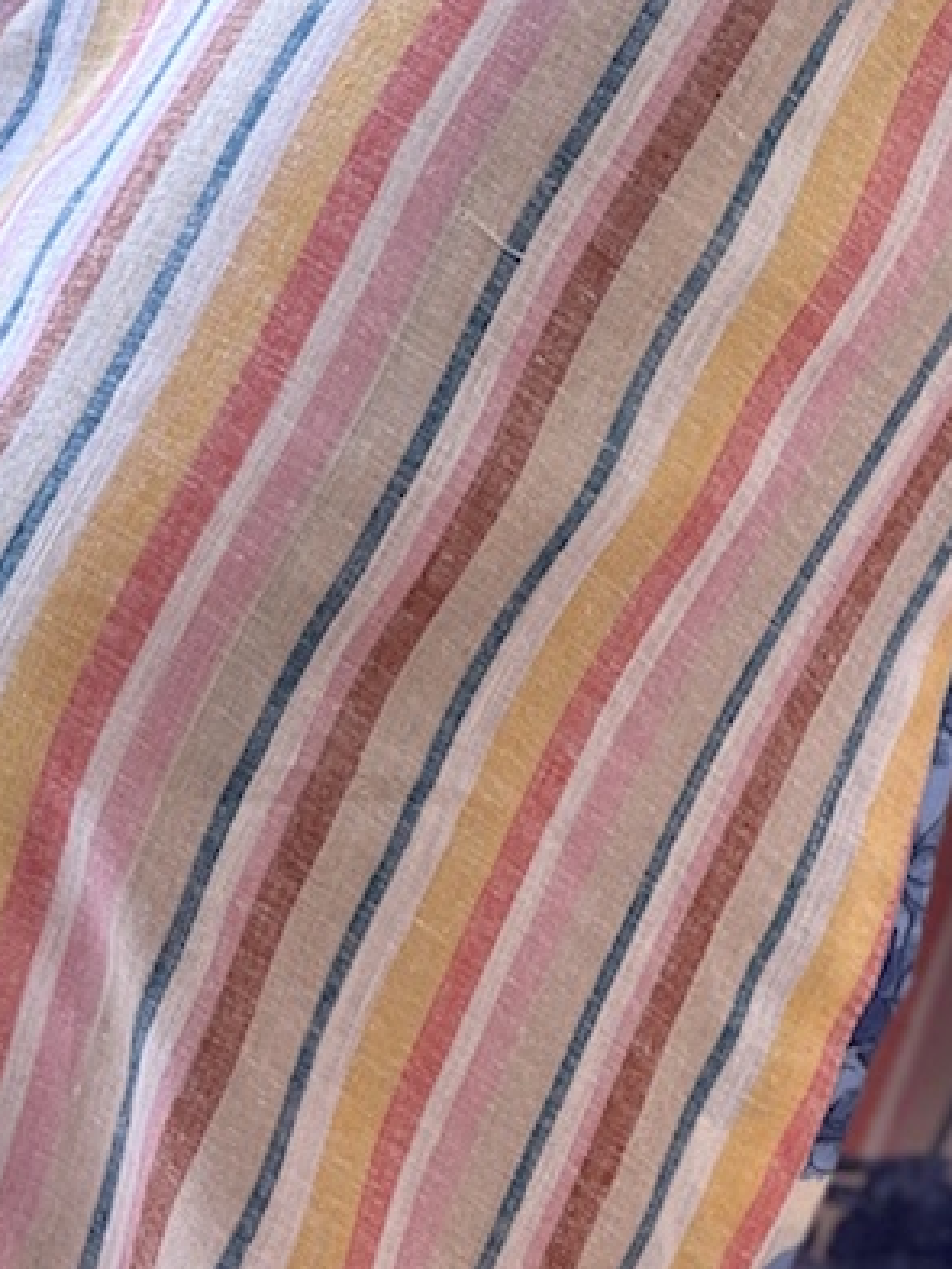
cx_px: 150
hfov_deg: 7.6
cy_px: 1395
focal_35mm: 195
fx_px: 7147
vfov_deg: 10.0
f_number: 2.8
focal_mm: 9
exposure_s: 1/99
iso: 32
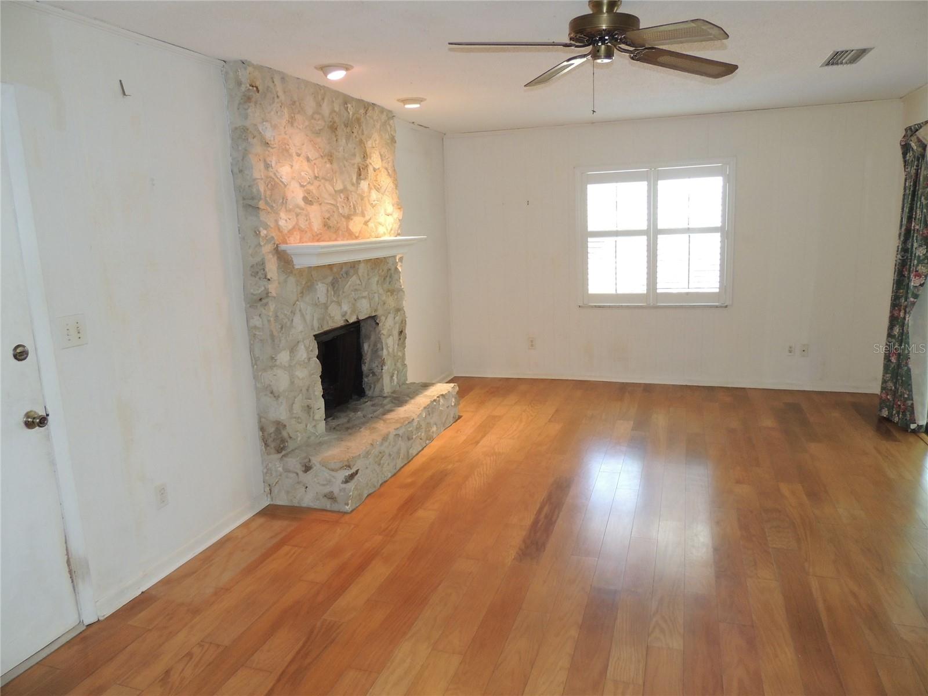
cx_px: 464
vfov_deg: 56.8
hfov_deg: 71.6
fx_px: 643
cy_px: 348
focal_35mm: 24
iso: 320
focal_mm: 4.3
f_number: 3
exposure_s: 1/40
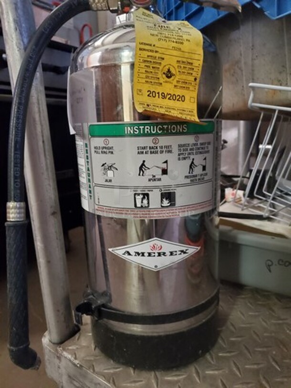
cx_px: 146
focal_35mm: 26
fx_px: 291
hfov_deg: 53.1
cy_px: 194
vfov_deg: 67.3
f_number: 1.5
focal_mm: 4.3
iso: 640
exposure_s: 1/40
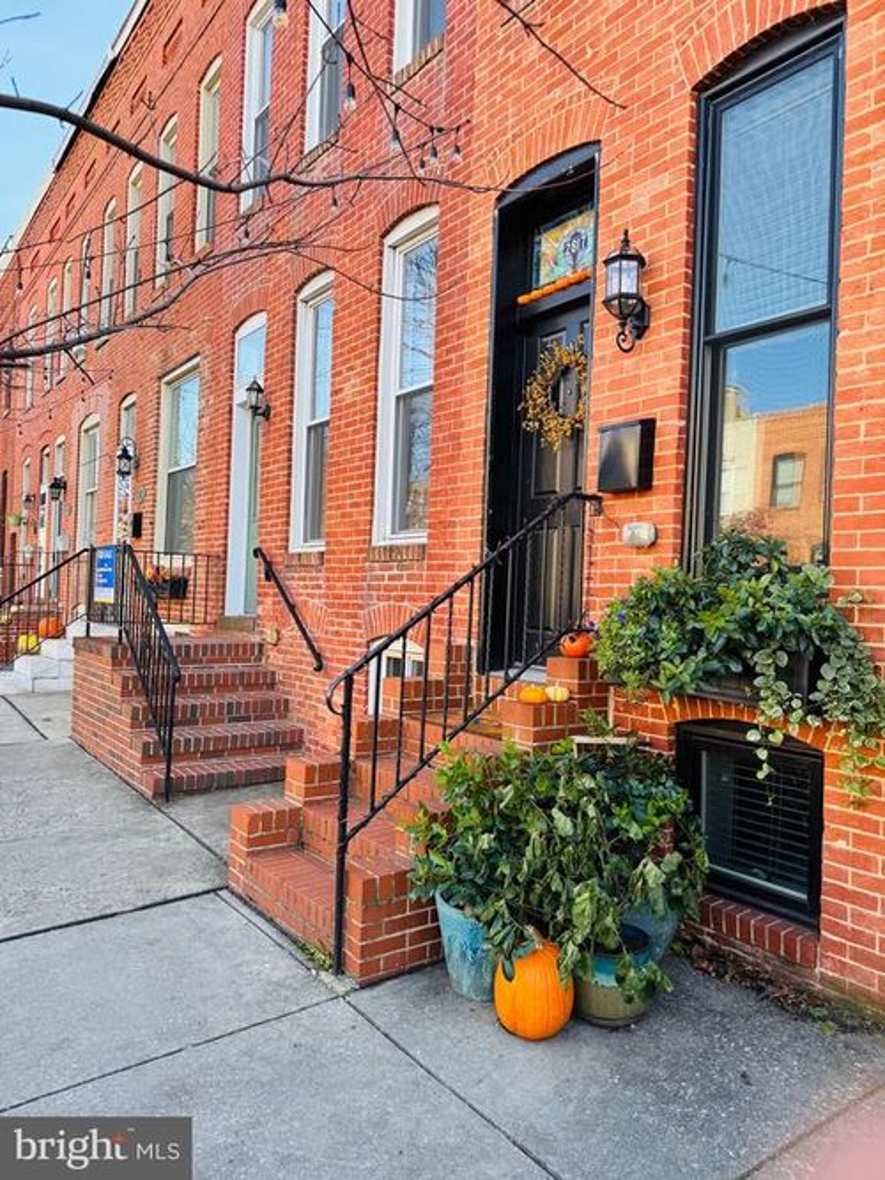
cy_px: 590
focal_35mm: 24
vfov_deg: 71.6
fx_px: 818
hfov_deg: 56.8
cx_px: 442
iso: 80
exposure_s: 1/364
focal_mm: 6.76
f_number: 1.78
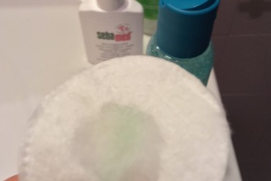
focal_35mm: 41
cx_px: 134
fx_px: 308
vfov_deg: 32.5
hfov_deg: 47.4
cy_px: 69
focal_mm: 4.15
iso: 160
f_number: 2.2
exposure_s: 1/33
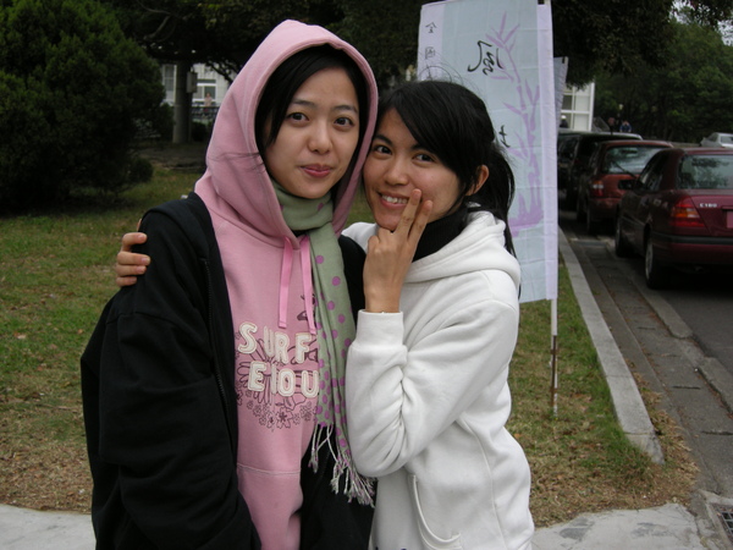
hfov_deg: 39.7
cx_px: 366
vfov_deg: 30.3
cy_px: 275
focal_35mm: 48
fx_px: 1016
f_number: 3.1
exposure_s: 1/64.1
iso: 100
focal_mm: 10.1
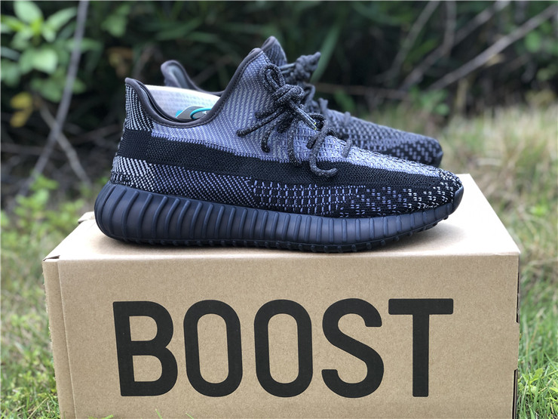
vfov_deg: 28.0
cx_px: 279
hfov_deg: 36.8
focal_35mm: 52
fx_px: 838
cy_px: 210
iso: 20
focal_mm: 6
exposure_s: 1/60
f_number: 2.4
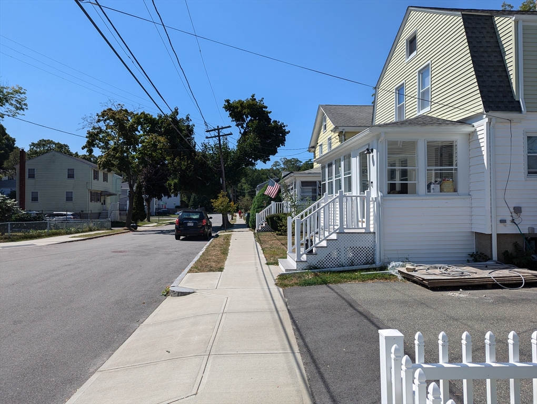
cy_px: 202
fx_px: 373
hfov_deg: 71.5
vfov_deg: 56.9
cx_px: 268
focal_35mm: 24
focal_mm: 6.81
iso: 42
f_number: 1.85
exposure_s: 1/2410
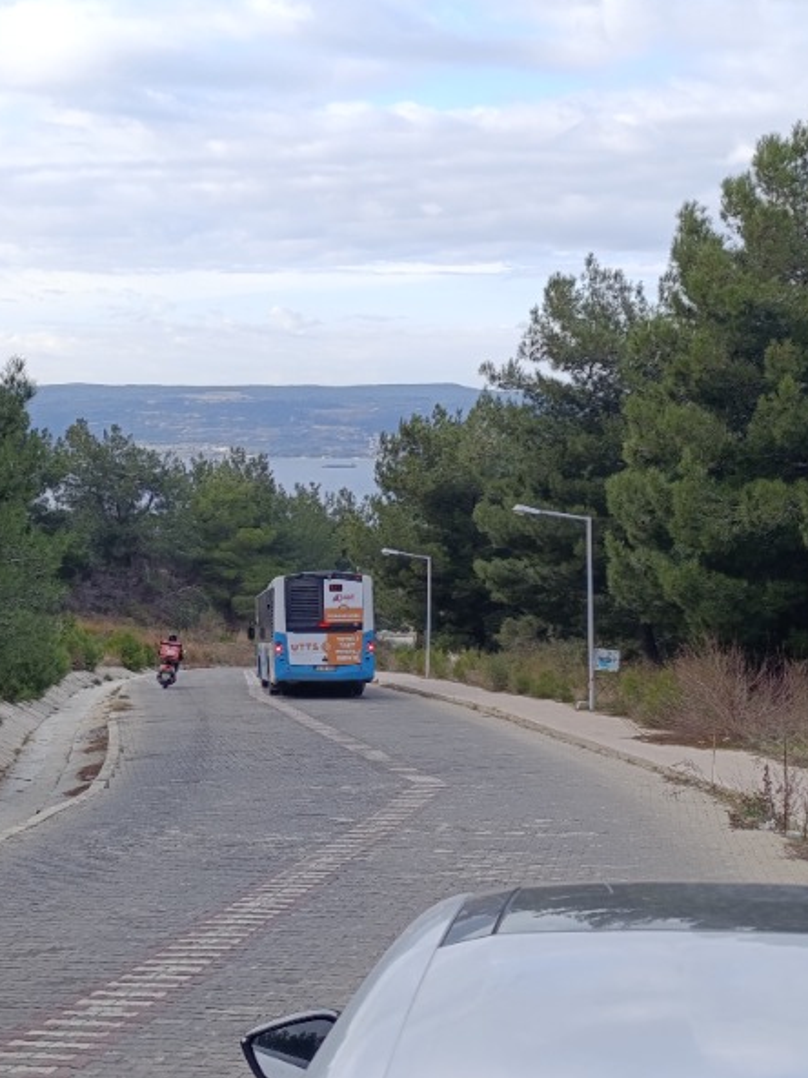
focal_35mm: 31
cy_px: 534
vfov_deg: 58.4
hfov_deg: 44.2
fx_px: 965
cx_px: 217
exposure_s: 1/230
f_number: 1.6
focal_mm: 6.14
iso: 50
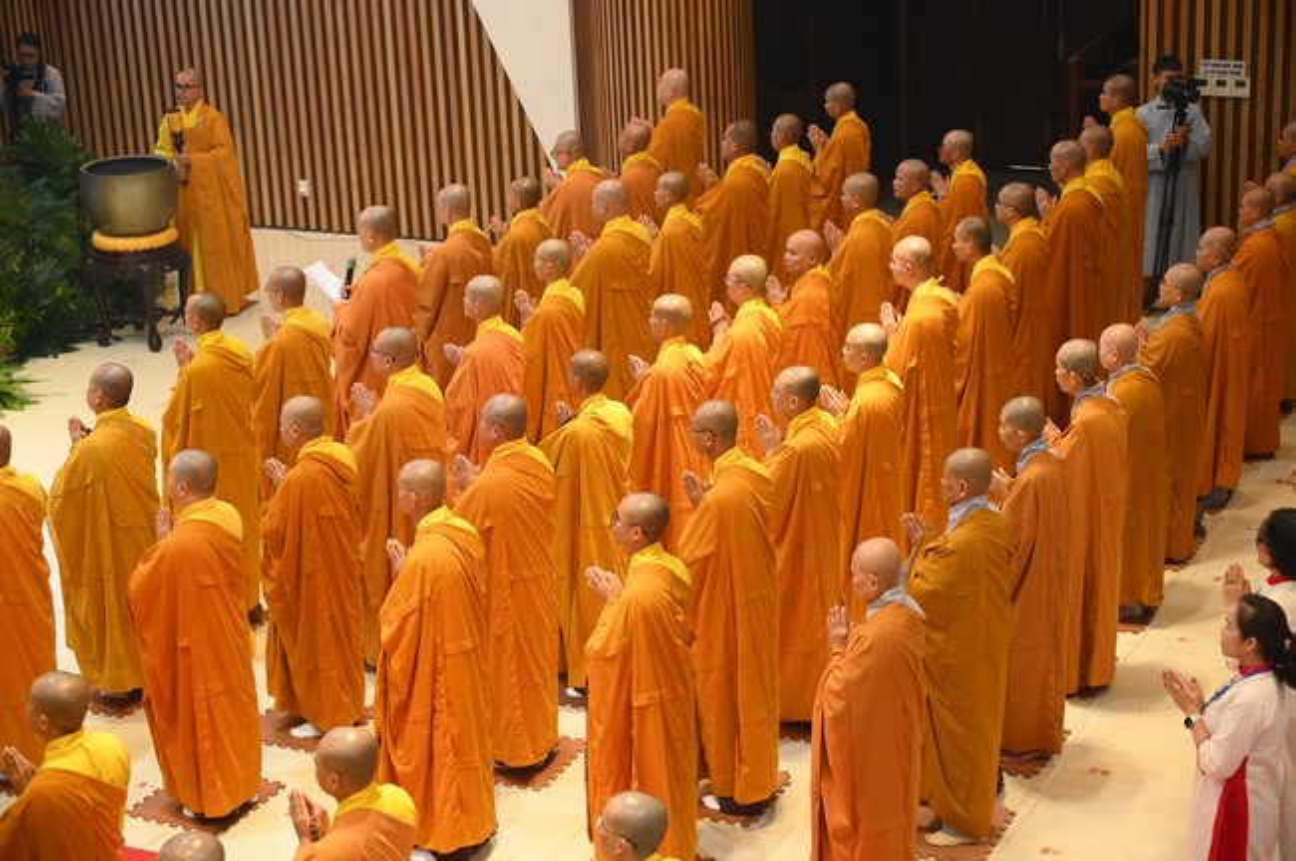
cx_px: 648
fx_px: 2374
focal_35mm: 66
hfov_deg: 30.5
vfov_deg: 20.6
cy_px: 430
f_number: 4.5
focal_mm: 66
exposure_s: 1/125
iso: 4000
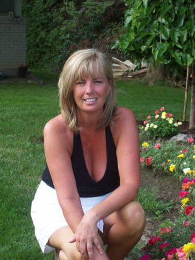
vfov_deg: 19.3
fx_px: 767
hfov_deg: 14.5
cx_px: 98
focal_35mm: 102
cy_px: 130
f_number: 4.6
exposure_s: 1/157
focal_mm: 16.8
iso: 140
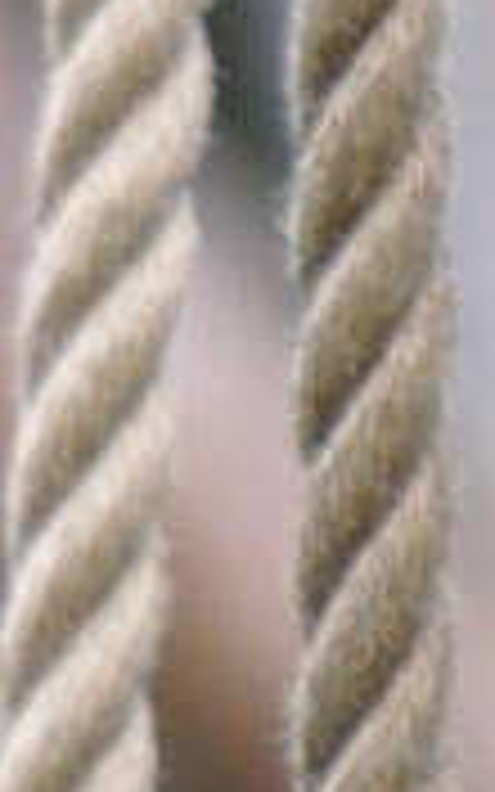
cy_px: -1046
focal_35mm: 2776
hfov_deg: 0.5
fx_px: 59919
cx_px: -2596
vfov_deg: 0.8
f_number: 5.3
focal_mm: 200
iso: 720
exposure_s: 1/250
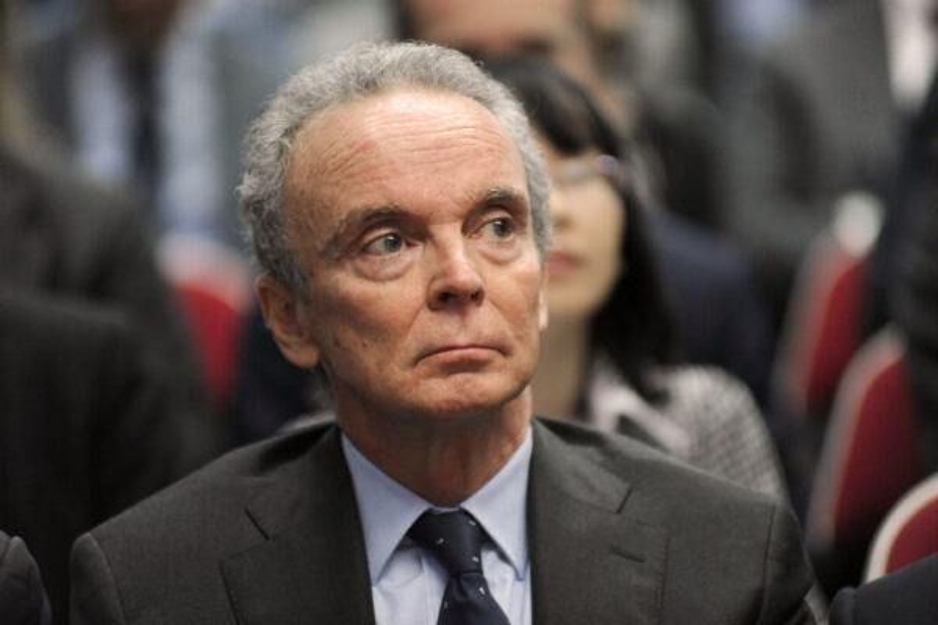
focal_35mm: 200
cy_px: 312
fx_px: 5211
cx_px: 469
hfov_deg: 10.3
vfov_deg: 6.9
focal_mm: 200
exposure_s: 1/125
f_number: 2.8
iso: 3200
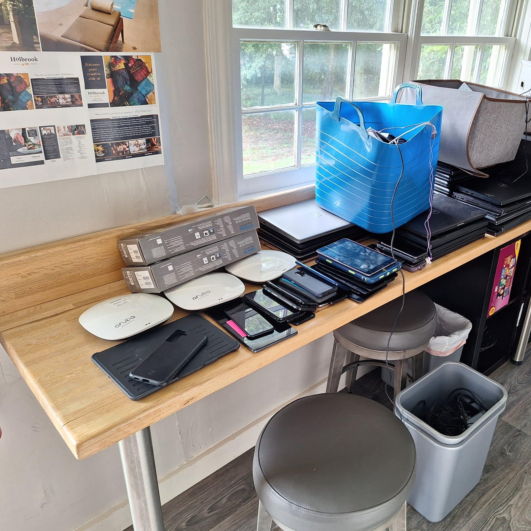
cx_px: 354
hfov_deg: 56.1
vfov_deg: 57.3
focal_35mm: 28
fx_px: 486
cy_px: 260
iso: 64
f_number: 1.8
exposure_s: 1/60
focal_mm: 5.54
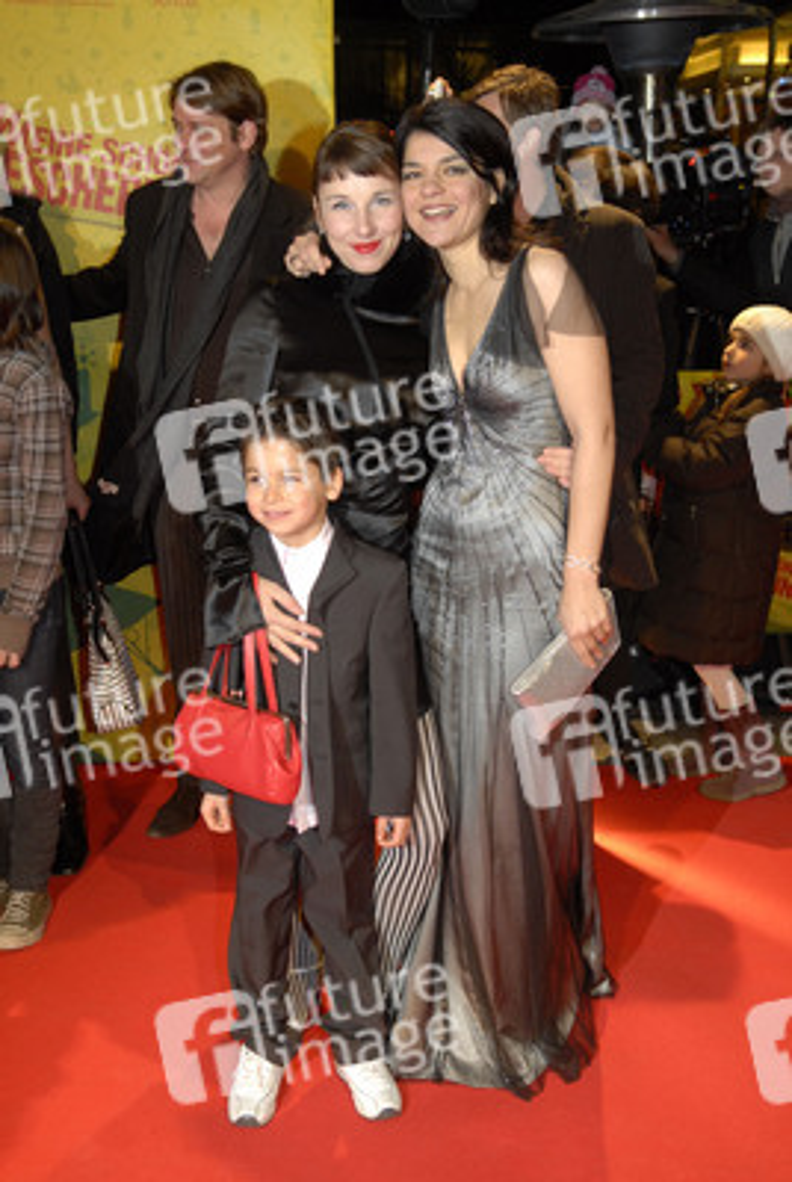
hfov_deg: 30.0
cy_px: 591
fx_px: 1480
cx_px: 396
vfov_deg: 43.5
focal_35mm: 45
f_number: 3.5
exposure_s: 1/125
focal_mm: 30
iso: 500
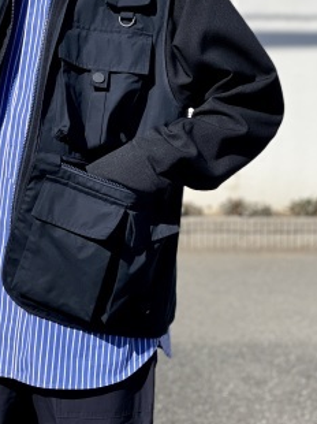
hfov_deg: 17.4
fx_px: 1027
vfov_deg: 23.3
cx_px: 80
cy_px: 207
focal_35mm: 84
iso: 32
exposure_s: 1/2994
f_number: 2
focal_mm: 6
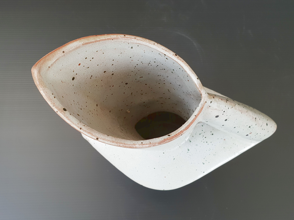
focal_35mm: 26
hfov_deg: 67.3
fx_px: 221
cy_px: 110
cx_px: 147
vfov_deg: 53.1
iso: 125
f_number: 2.4
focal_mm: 4.3
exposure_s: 1/50
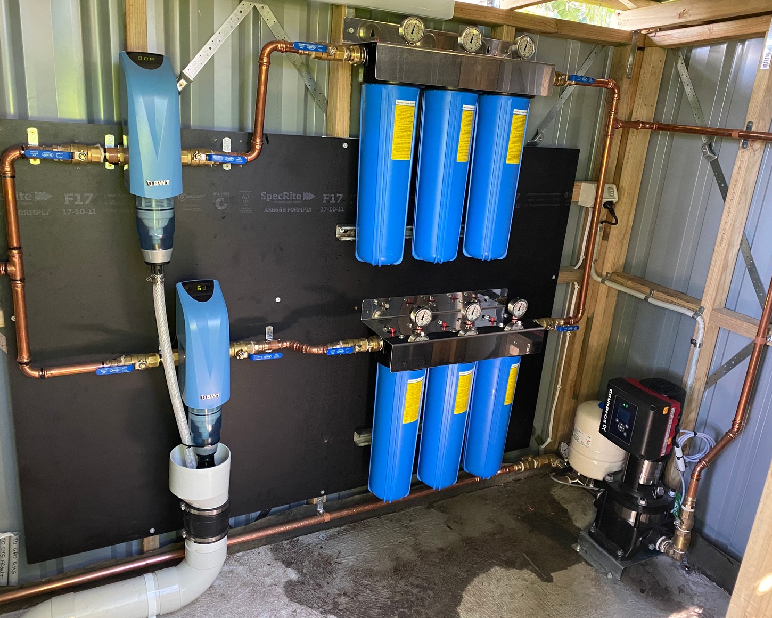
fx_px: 640
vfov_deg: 51.5
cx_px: 387
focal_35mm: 28
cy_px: 301
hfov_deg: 62.2
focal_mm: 4.25
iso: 500
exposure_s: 1/40
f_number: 1.8
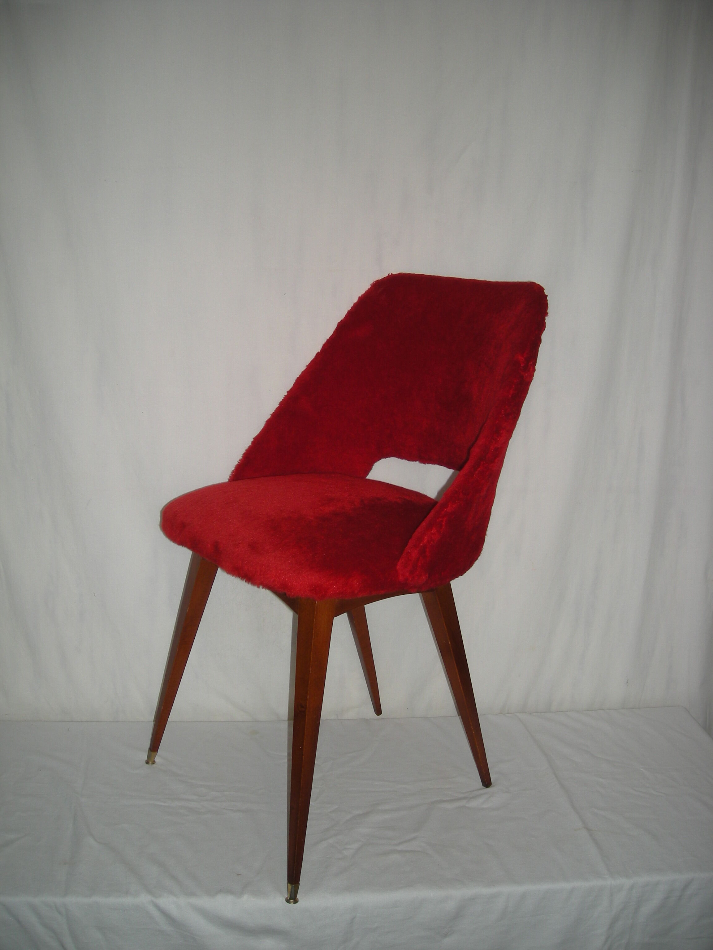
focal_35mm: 35
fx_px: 961
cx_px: 356
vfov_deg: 52.6
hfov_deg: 40.7
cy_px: 475
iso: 50
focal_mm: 5.7
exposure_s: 1/52.6
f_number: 2.8
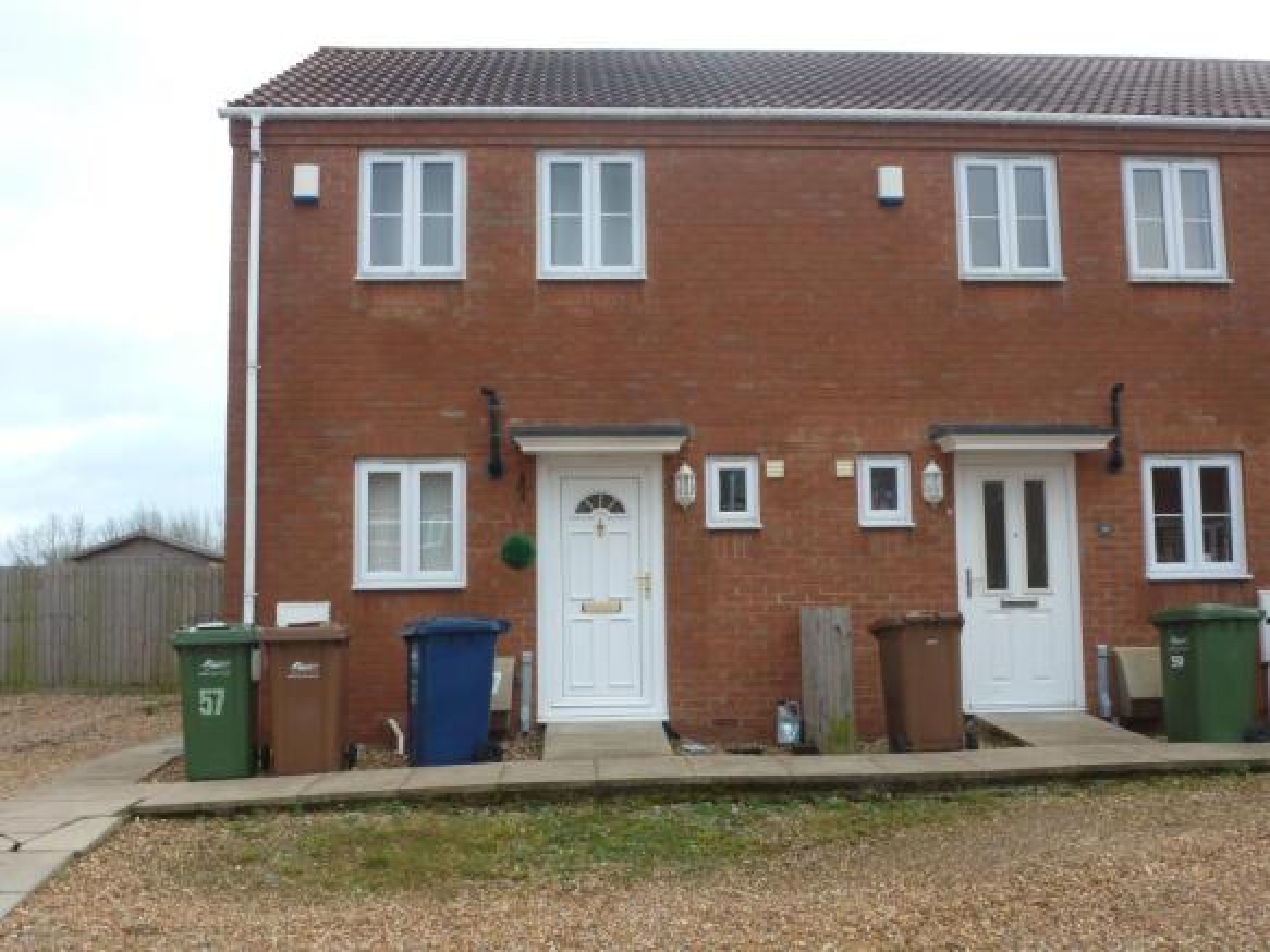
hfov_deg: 51.4
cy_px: 476
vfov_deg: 39.6
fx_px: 1321
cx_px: 635
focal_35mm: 36
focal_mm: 6.4
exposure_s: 1/100
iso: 100
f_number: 3.7
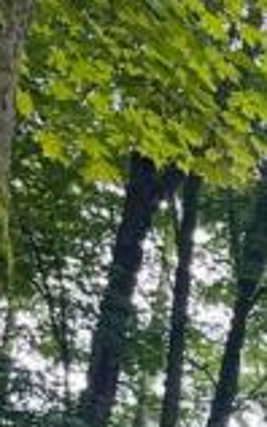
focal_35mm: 167
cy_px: 695
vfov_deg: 11.8
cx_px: 1172
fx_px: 1941
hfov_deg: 6.1
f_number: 1.6
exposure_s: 1/122
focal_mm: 5.1
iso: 64
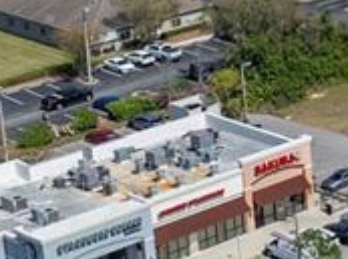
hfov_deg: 12.1
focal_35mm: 142
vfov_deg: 10.3
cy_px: -30
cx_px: 729
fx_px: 1425
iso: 100
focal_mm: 12.29
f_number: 2.8
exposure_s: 1/2000
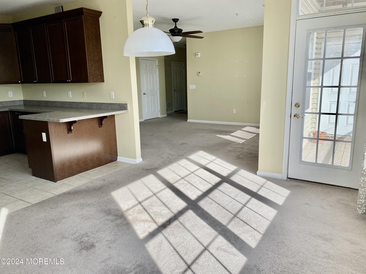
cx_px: 183
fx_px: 275
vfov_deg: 53.1
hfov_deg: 67.3
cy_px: 137
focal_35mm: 26
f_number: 1.8
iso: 32
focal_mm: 4.25
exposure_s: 1/560
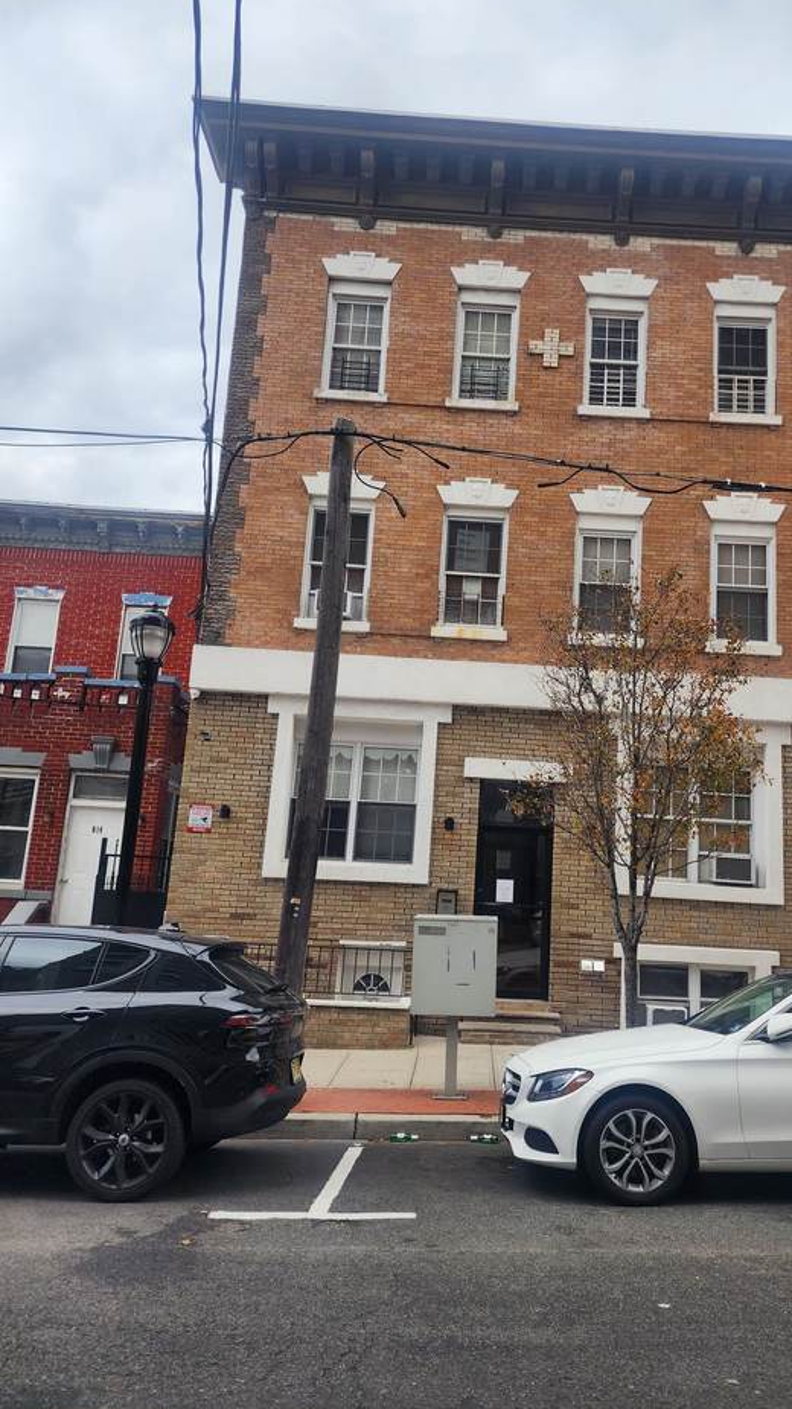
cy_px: 692
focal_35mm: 26
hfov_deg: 44.1
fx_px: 971
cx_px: 475
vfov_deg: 71.9
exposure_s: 1/227
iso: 12
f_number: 1.8
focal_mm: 6.4
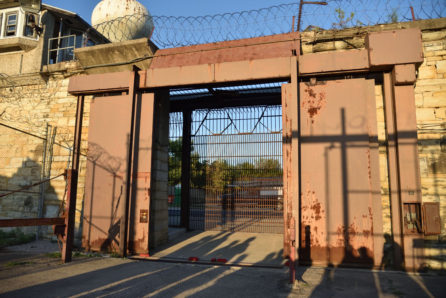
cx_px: 218
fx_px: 310
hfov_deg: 71.5
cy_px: 150
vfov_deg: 51.3
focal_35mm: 25
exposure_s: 1/4000
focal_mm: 24
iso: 800
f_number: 4
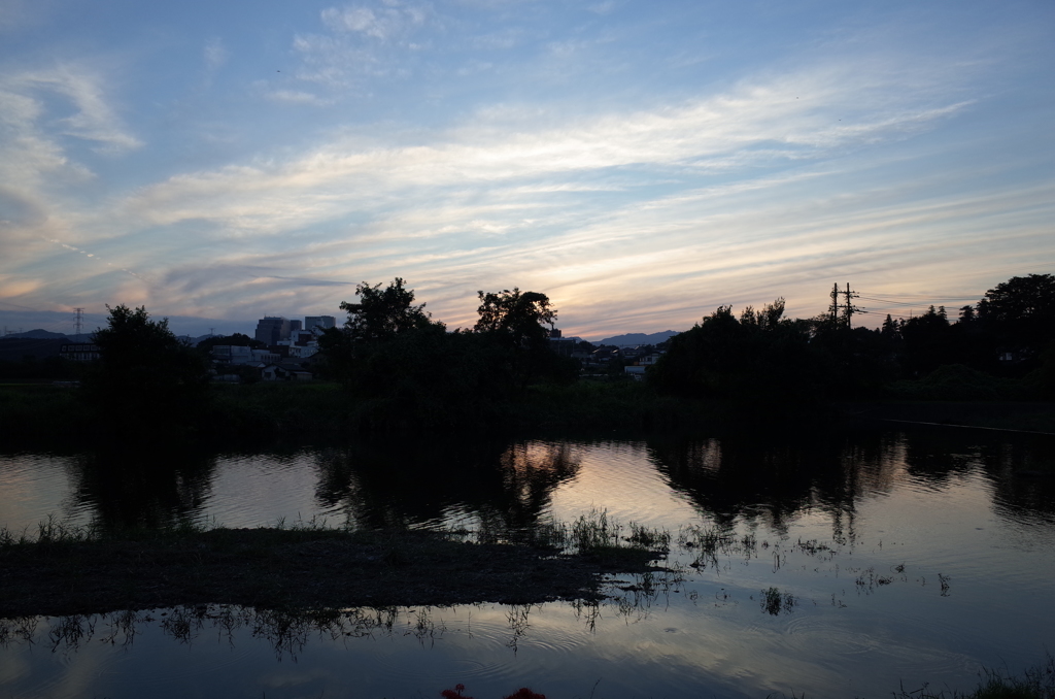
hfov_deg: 65.6
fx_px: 819
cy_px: 350
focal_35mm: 28
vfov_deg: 46.2
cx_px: 528
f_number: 4
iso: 100
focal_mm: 18.3
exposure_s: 1/125
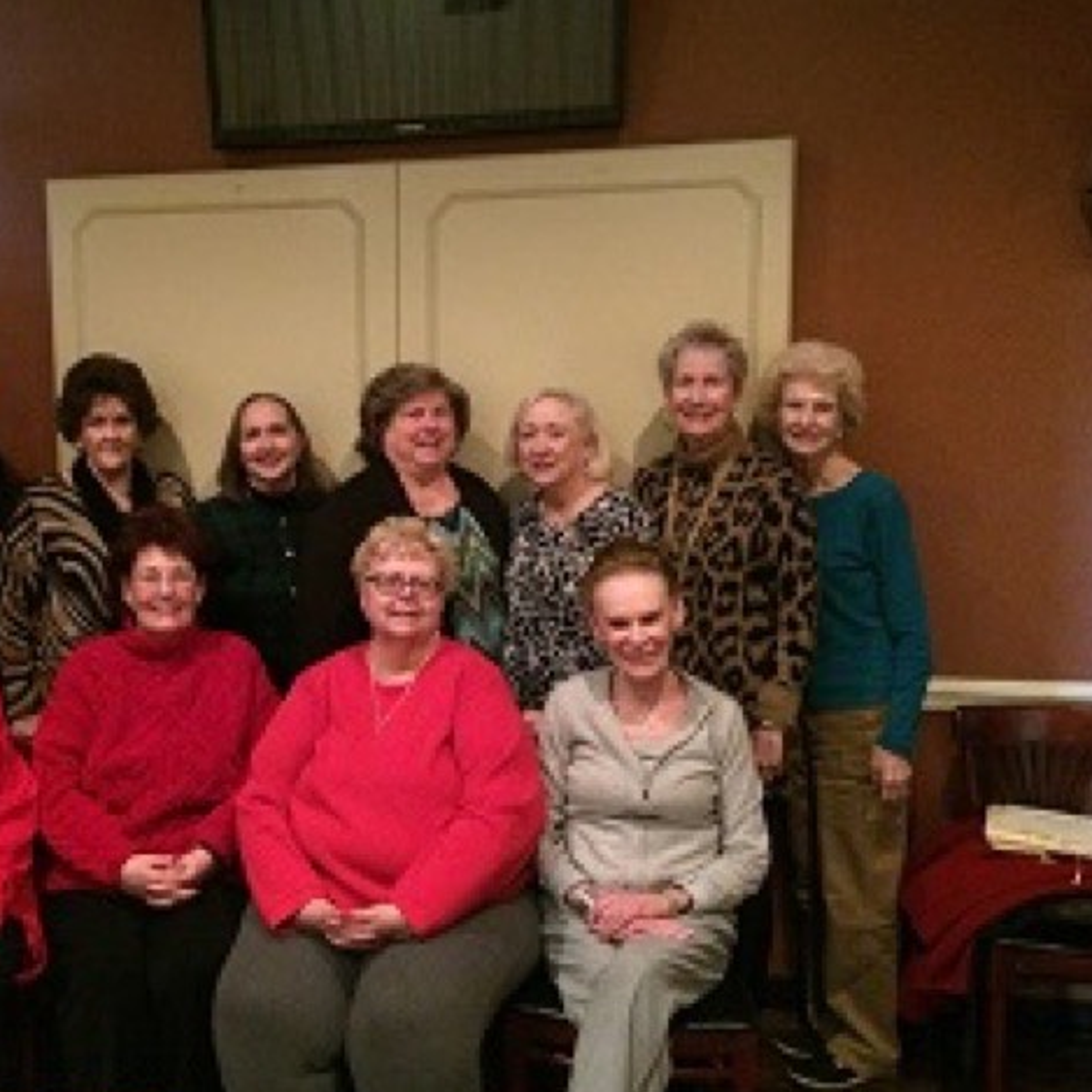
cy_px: 554
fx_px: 1249
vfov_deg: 47.2
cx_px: 370
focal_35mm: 35
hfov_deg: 46.5
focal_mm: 4.15
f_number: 2.2
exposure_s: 1/15
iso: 500
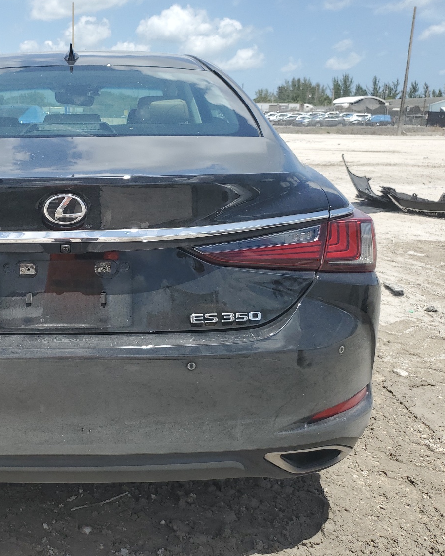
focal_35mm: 36
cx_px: 74
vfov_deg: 50.3
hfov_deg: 39.2
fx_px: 593
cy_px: 276
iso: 50
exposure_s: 1/3333
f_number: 1.5
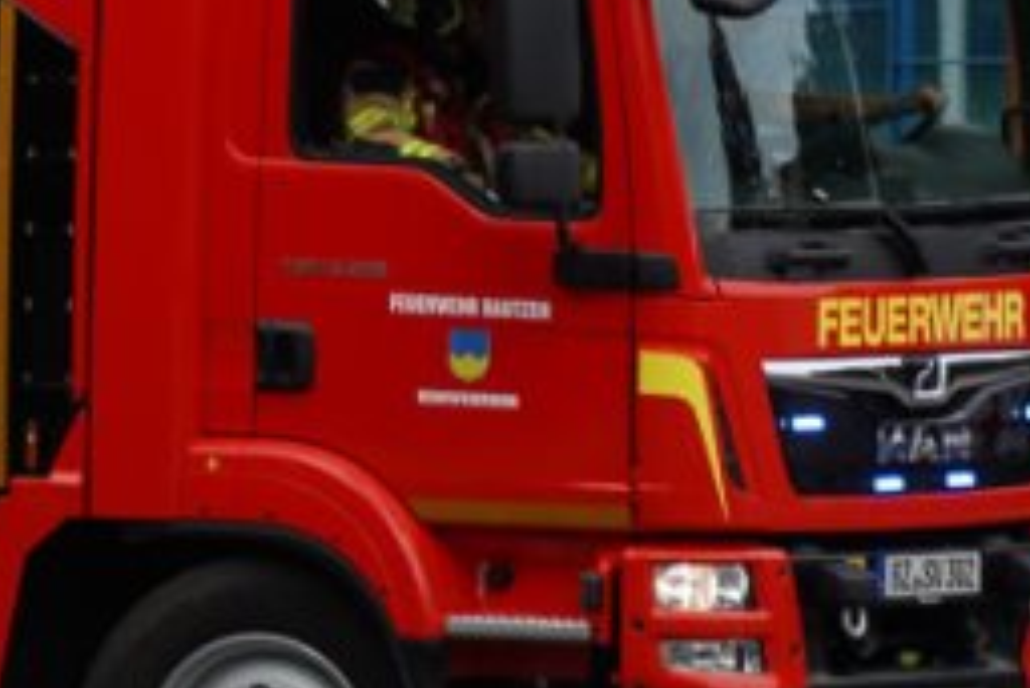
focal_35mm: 783
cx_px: -193
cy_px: 147
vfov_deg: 1.8
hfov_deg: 2.6
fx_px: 22414
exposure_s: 1/400
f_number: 5.6
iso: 200
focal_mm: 196
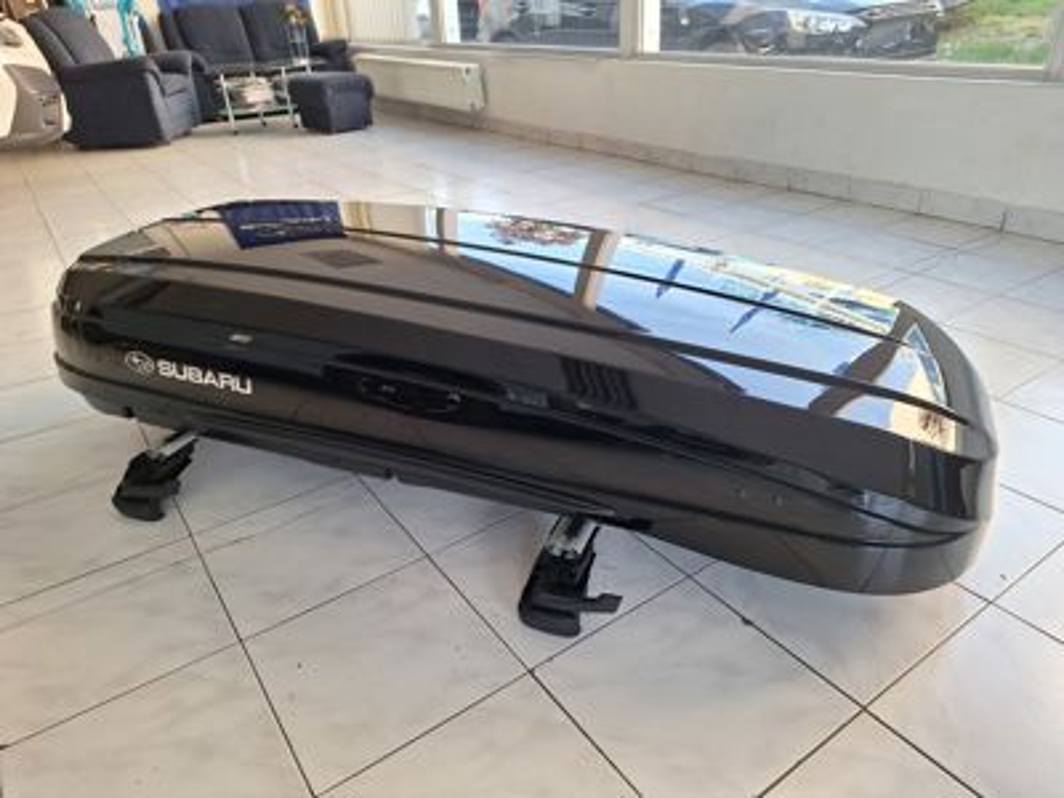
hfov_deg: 73.9
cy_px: 399
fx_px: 707
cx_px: 532
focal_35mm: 23
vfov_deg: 58.9
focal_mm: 5.54
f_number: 1.8
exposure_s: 1/185
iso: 40
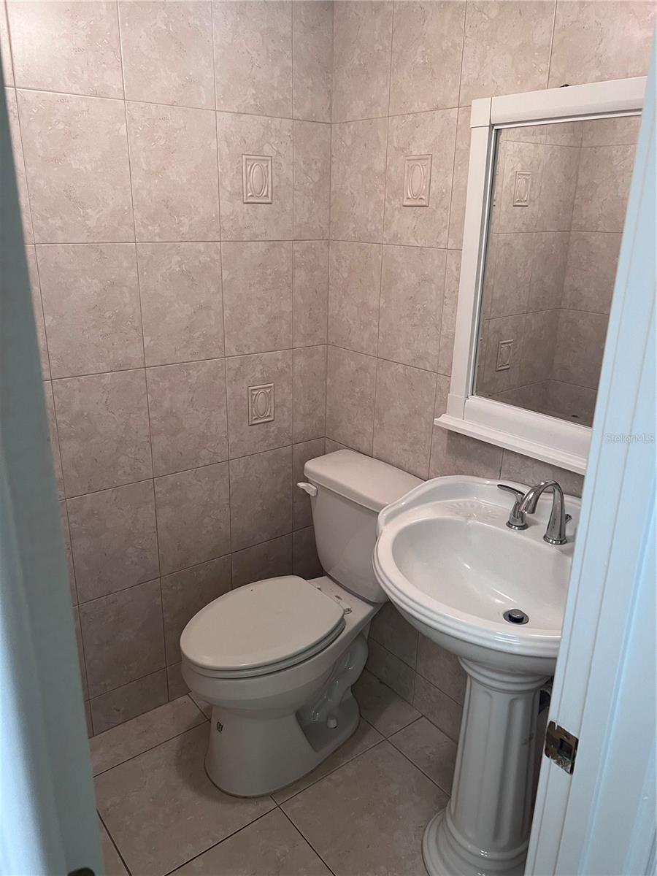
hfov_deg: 53.1
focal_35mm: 26
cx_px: 328
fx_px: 658
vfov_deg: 67.3
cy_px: 438
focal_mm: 5.7
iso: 125
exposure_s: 1/60
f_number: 1.5
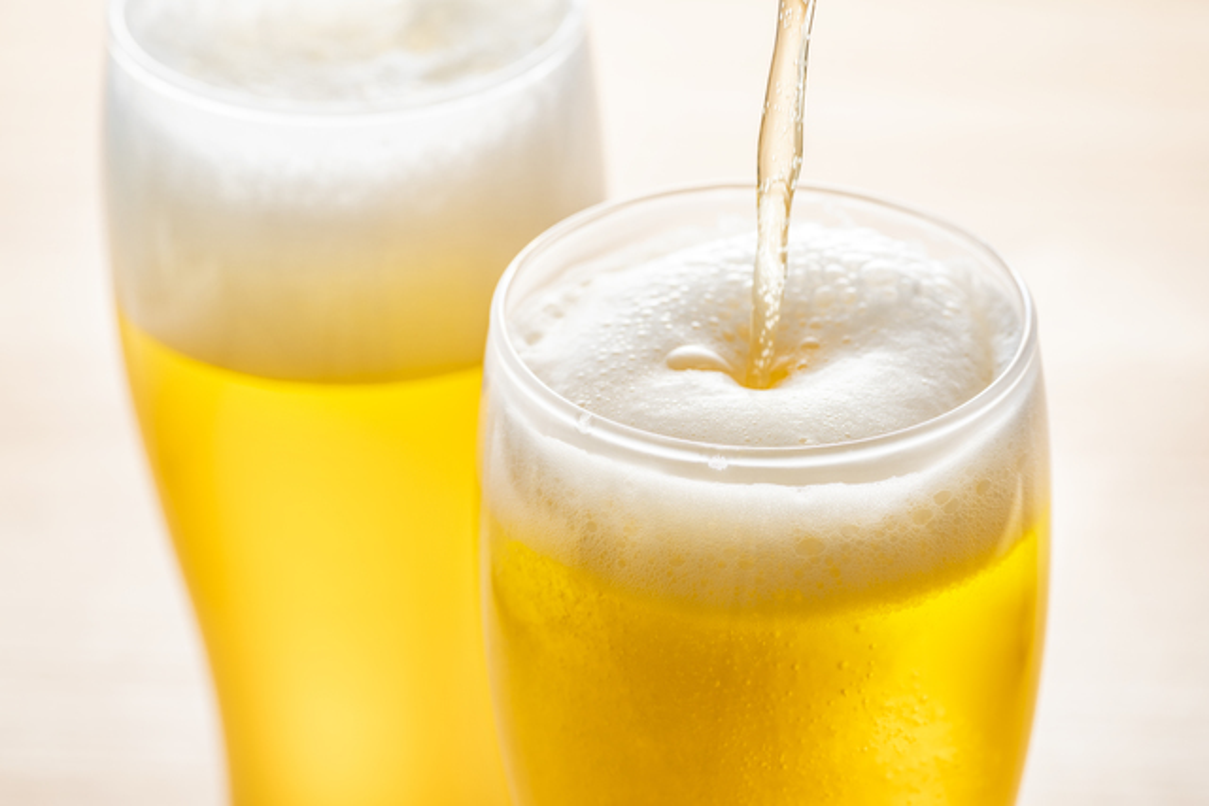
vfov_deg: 13.0
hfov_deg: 19.5
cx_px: 604
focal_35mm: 105
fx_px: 3527
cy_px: 403
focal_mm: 105
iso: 100
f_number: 11
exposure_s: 1/160
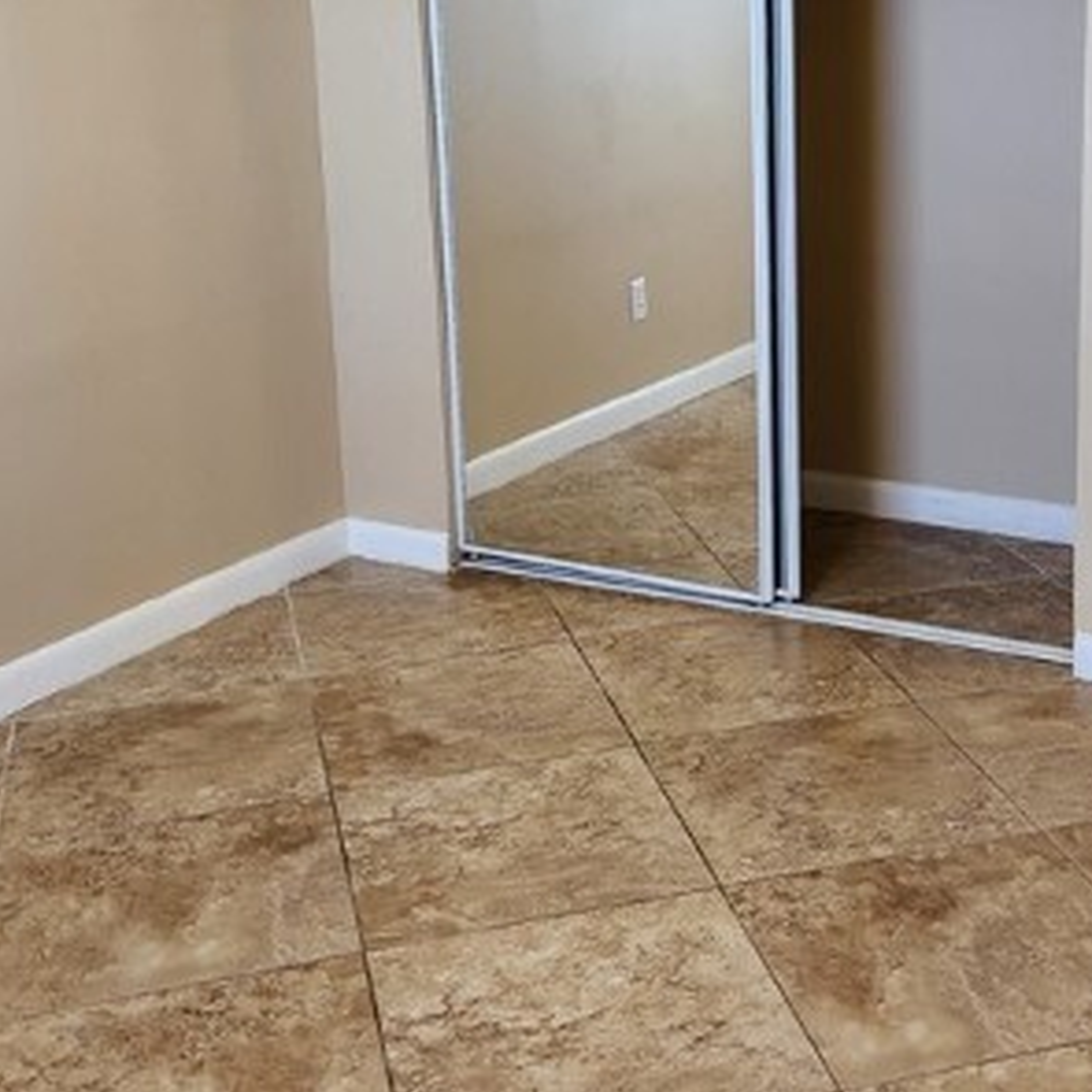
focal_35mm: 53
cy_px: 292
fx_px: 1892
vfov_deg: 31.7
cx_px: 733
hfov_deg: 31.9
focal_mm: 5.4
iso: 250
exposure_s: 1/60
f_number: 1.8
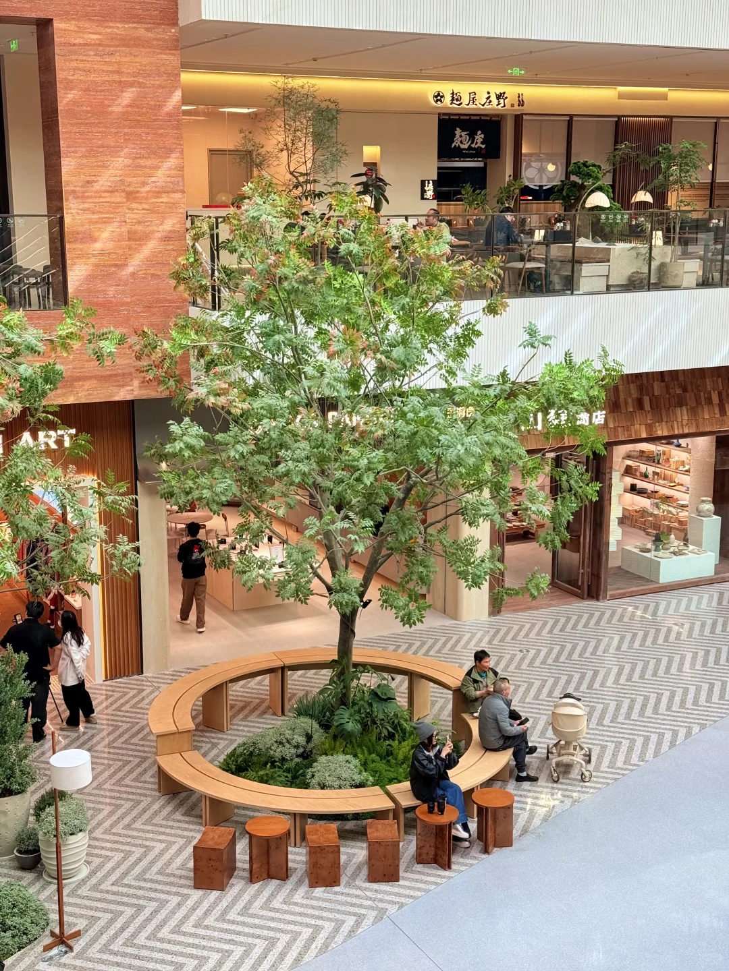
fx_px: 1348
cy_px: 486
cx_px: 364
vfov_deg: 39.7
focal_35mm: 48
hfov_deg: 30.3
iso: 125
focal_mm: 6.76
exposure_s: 1/225
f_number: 1.78
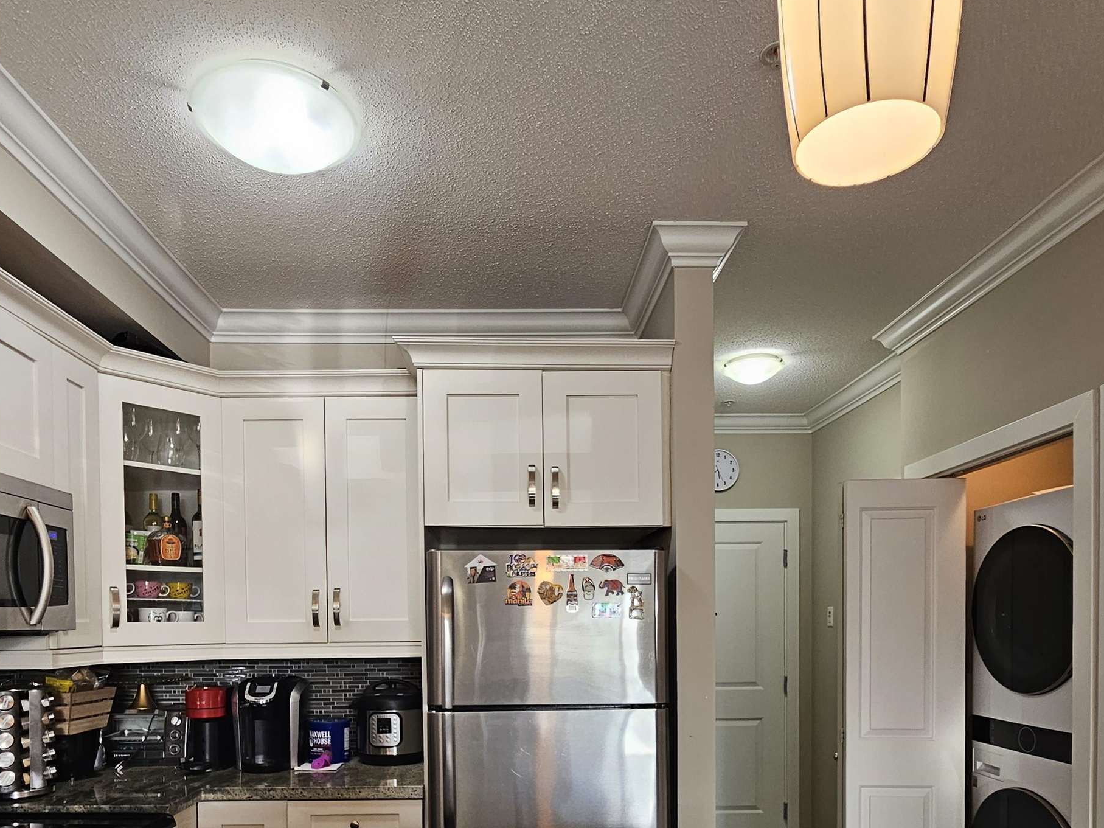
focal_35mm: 22
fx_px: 702
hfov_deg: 76.3
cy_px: 624
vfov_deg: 57.8
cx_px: 517
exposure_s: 1/60
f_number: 2.2
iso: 125
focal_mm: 2.2
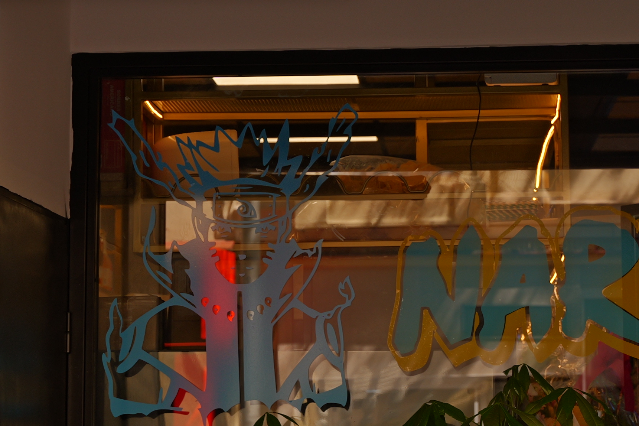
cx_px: 643
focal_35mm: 136
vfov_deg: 10.0
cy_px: 48
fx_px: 2414
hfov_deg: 14.8
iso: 100
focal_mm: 39
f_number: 4.5
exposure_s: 1/160
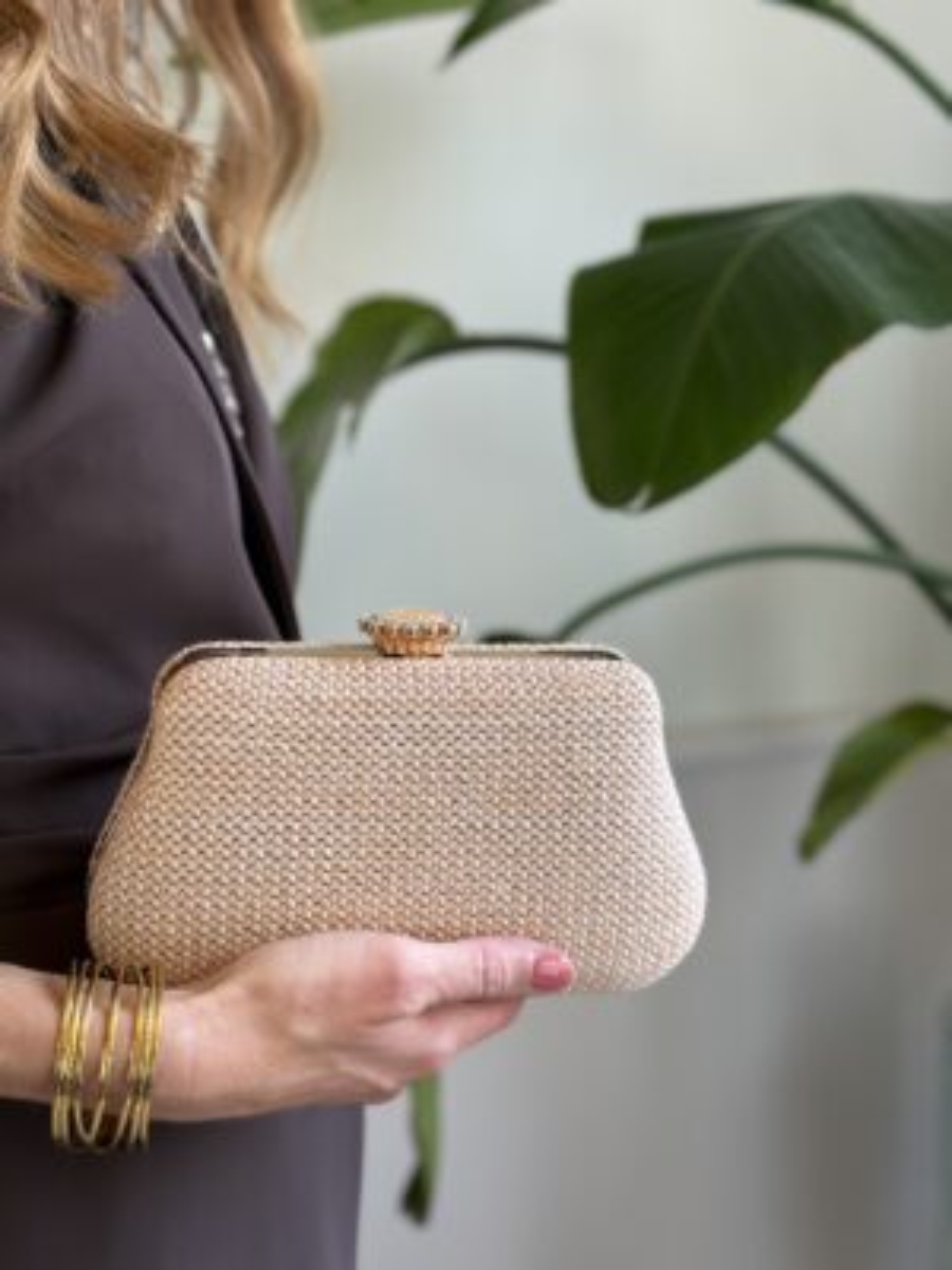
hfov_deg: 30.3
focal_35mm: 48
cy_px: 635
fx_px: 1760
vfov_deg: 39.7
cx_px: 476
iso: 64
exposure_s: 1/265
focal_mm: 6.76
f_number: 1.78
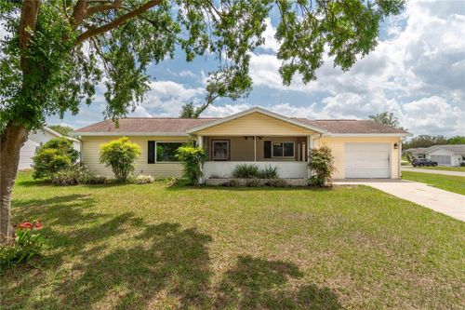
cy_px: 155
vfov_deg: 72.0
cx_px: 232
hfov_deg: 95.0
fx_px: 213
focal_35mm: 16
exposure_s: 1/320
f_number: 9
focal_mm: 11
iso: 100
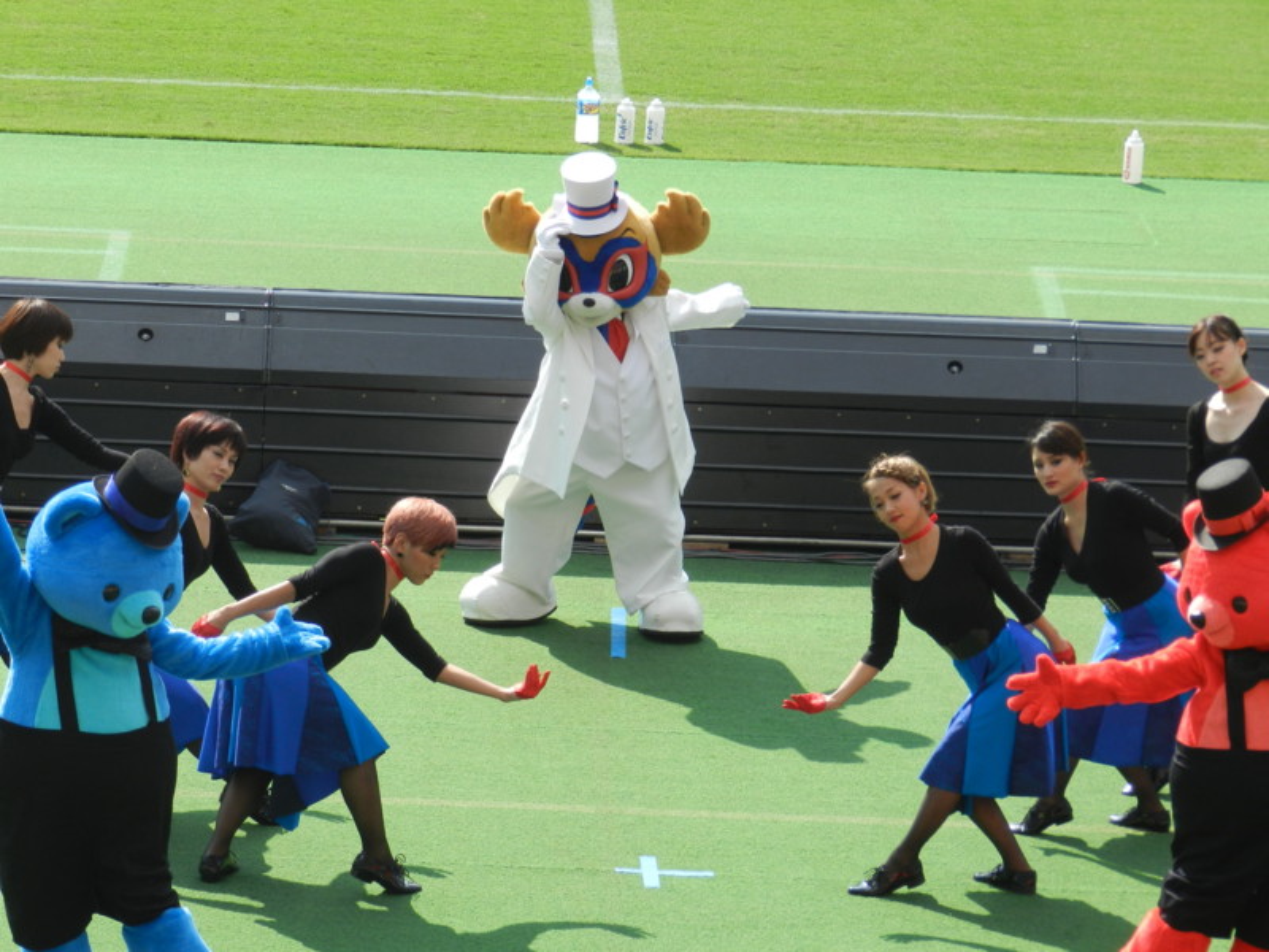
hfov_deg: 8.3
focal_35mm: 239
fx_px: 8762
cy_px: 476
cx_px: 634
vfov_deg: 6.2
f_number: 5.1
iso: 160
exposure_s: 1/400
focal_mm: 42.4
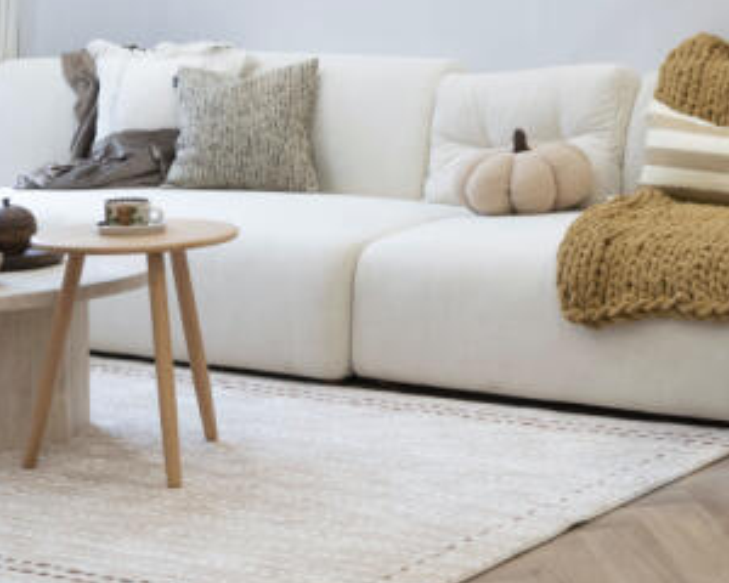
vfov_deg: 15.5
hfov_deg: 19.2
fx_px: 2071
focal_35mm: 96
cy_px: -96
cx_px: 790
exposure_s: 1
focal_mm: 30
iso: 200
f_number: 16
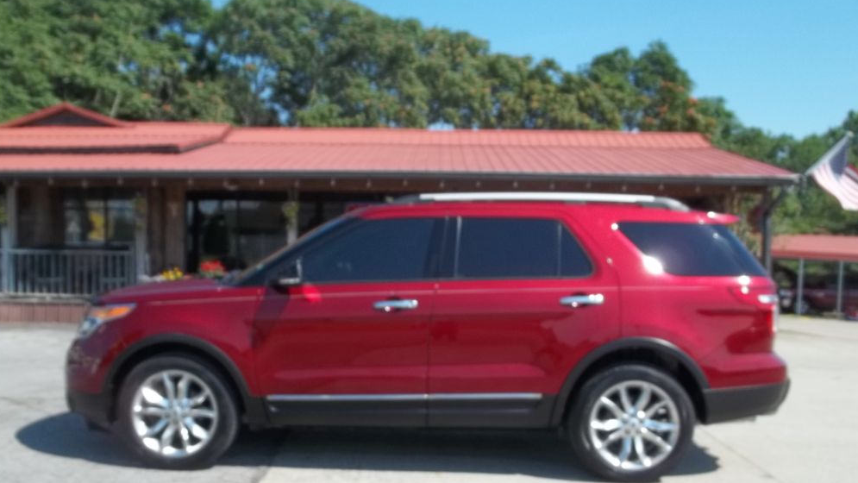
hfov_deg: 54.0
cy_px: 306
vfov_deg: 31.8
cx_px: 422
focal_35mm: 37
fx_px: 842
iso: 64
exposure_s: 1/125
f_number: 8
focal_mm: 5.9
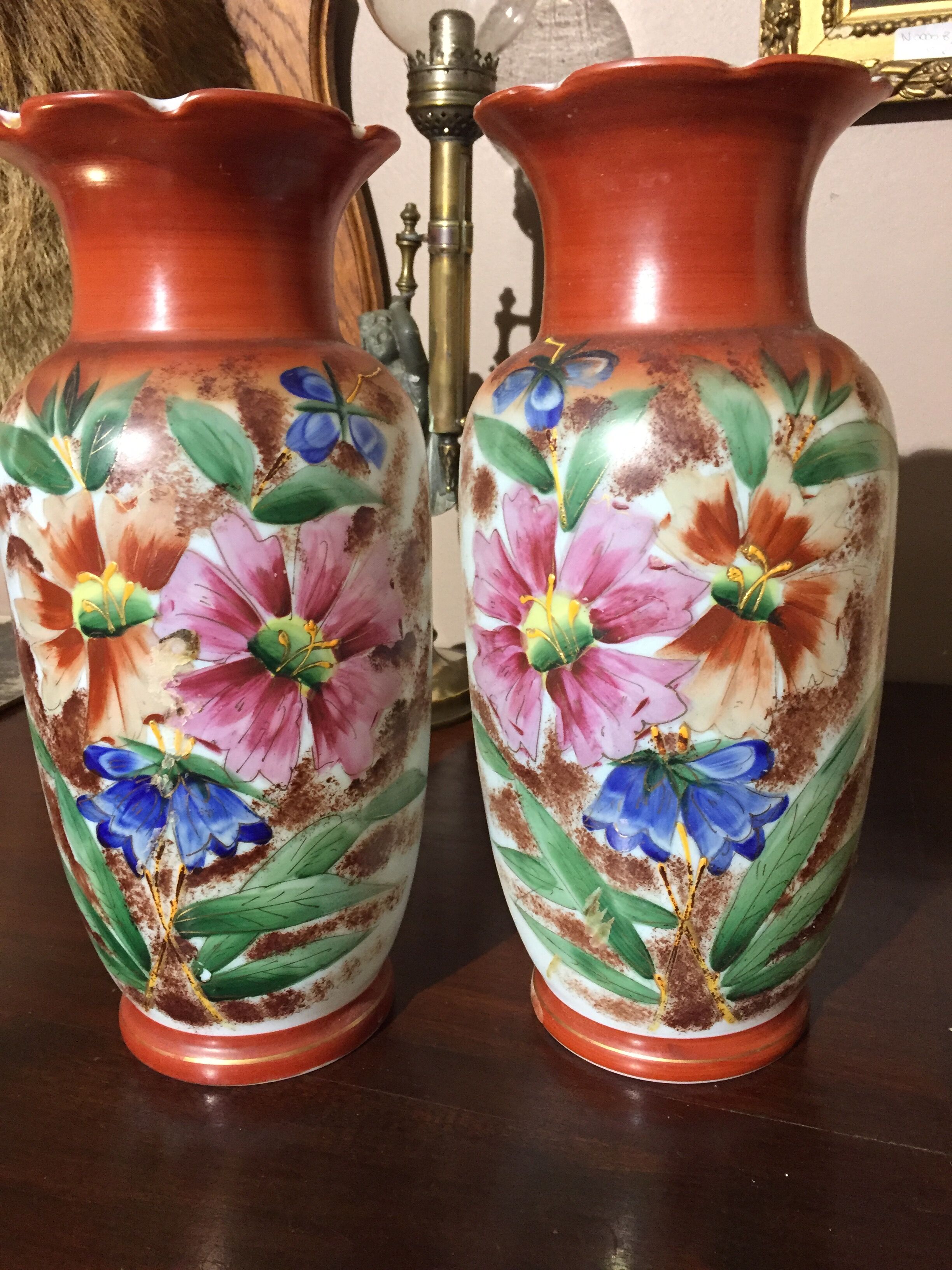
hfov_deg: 48.2
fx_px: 1063
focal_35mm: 29
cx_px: 476
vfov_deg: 61.7
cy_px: 635
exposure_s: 1/33
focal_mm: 4.15
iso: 250
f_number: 2.2
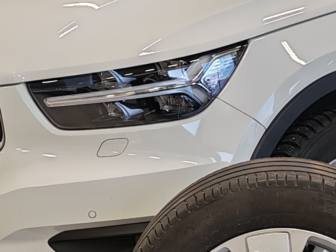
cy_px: 136
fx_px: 1378
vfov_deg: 10.4
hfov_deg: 13.8
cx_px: 258
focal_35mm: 142
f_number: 1.9
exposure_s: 1/100
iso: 200
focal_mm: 6.12
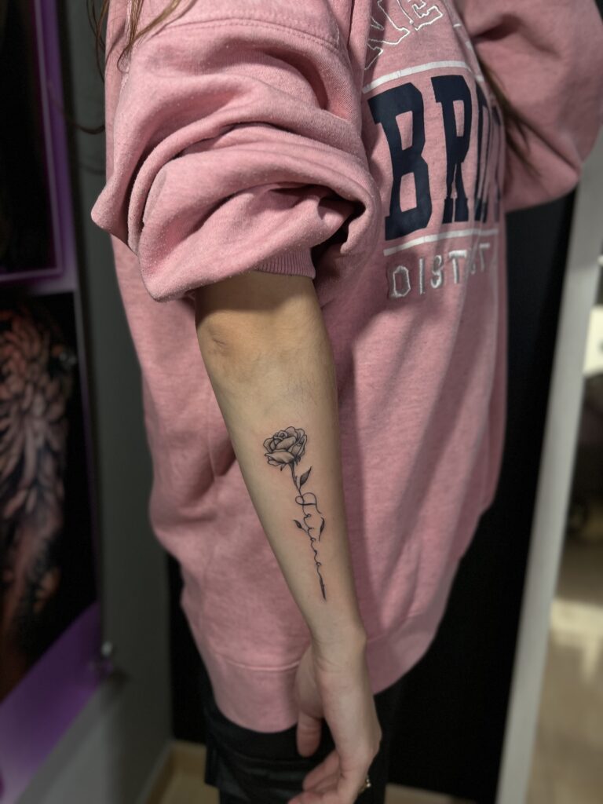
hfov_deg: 53.1
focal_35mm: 26
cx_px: 302
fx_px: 604
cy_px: 402
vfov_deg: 67.3
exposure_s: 1/60
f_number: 1.5
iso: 160
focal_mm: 5.7
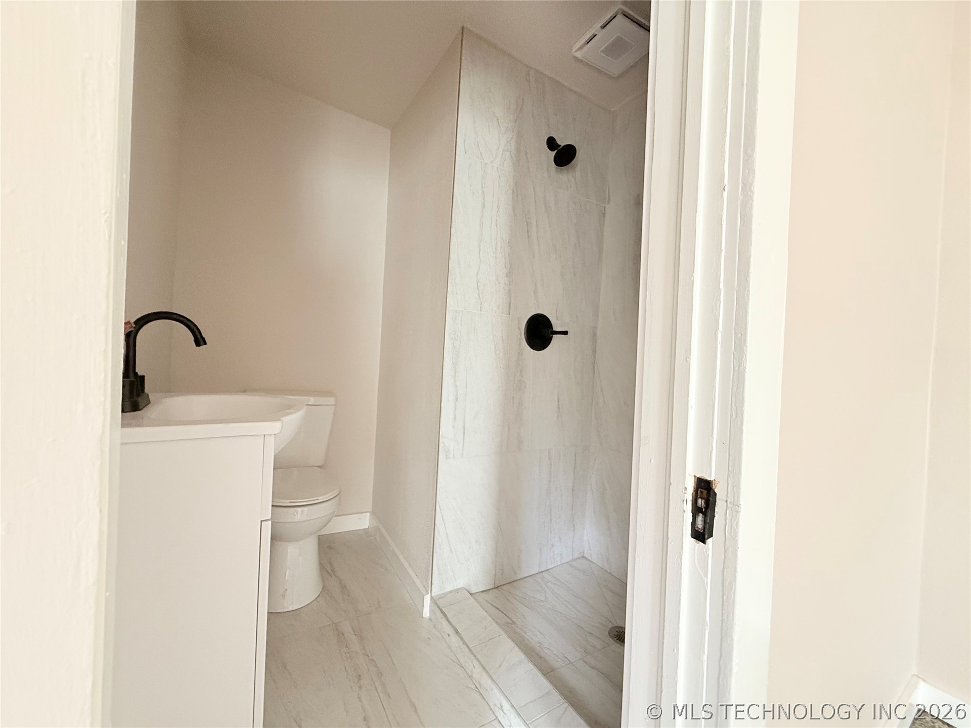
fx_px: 393
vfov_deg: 85.7
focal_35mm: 14
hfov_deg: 102.1
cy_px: 364
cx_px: 486
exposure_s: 1/60
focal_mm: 2.22
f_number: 2.2
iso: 500
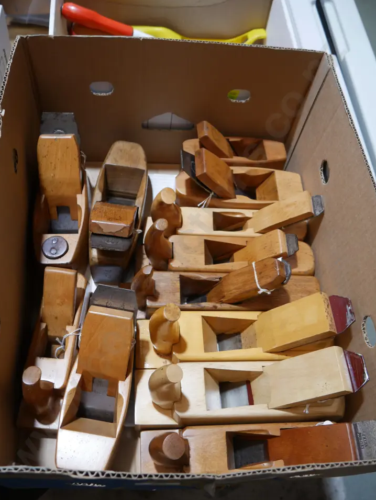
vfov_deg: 59.9
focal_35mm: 30
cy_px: 259
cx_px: 177
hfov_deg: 46.8
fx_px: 434
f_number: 3.5
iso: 250
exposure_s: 1/60
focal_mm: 14
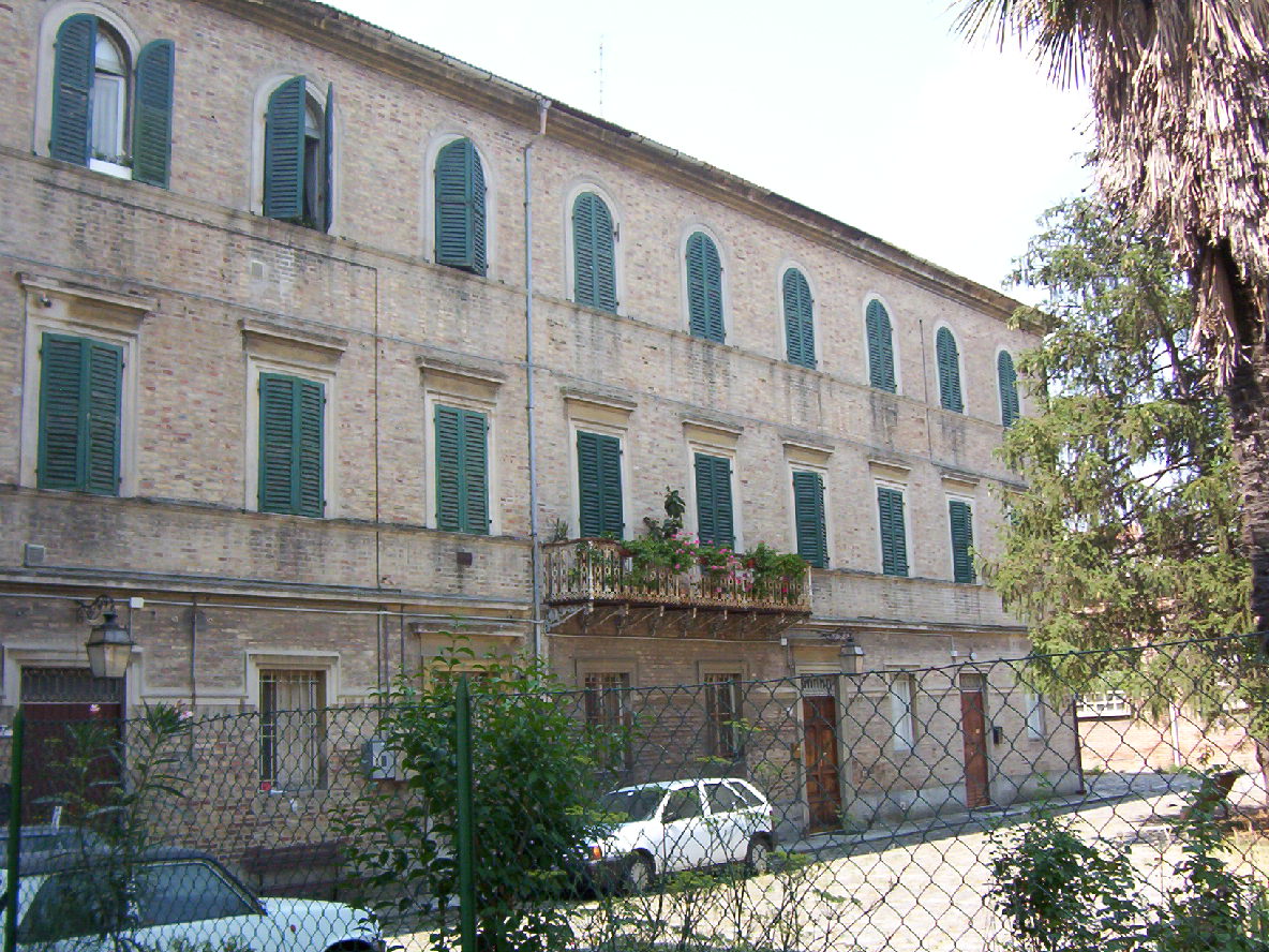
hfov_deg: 51.4
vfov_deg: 39.7
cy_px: 476
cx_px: 634
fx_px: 1320
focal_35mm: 36
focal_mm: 5.54
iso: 100
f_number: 2.76
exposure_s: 1/715
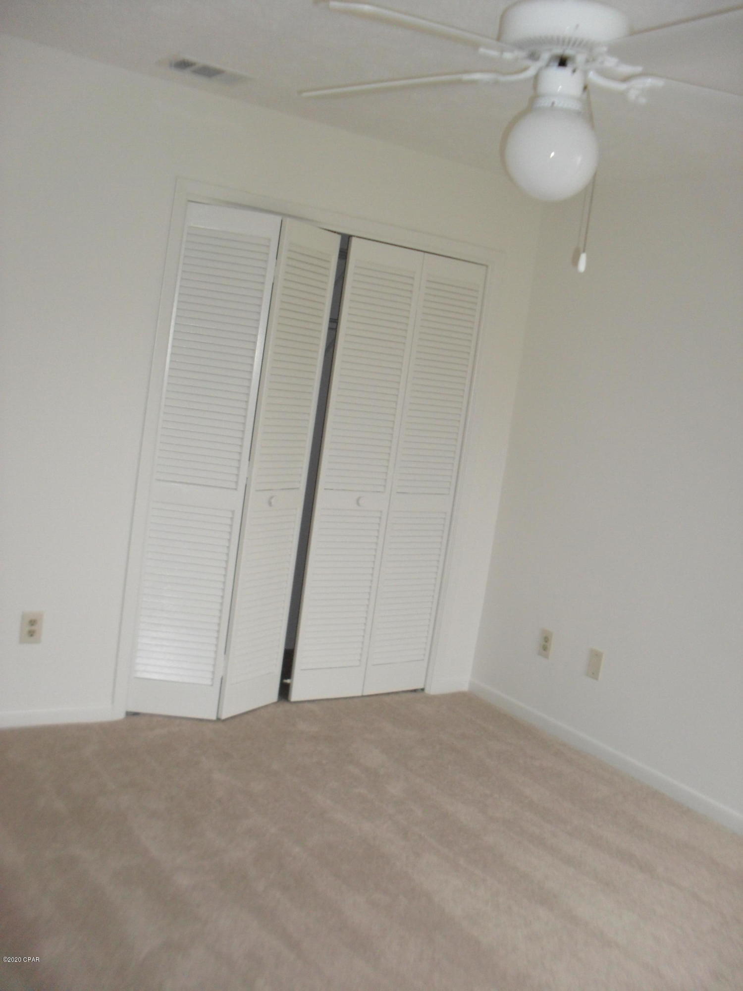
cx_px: 372
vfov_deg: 52.6
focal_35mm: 35
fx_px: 1002
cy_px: 496
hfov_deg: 40.7
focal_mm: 6.3
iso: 200
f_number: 3.2
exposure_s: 1/45
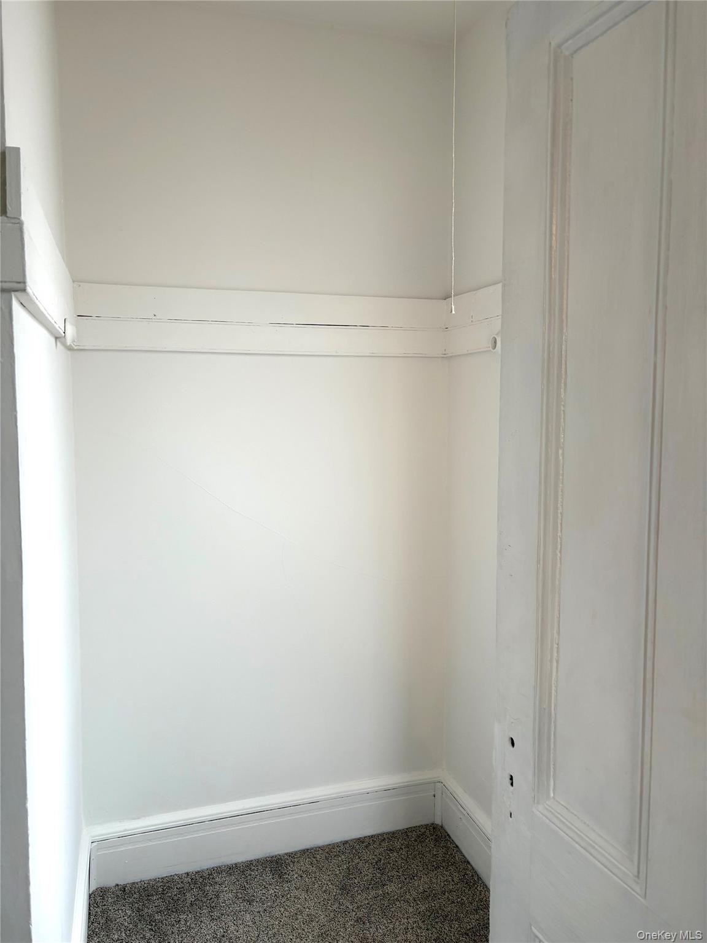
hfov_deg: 53.1
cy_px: 472
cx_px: 354
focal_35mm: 26
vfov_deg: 67.3
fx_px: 708
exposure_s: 1/60
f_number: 1.6
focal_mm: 5.96
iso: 80
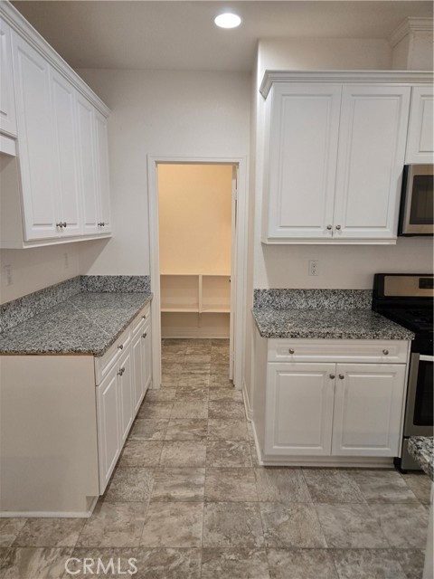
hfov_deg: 58.9
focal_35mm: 23
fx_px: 384
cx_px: 217
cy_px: 290
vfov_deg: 73.9
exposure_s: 1/120
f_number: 1.8
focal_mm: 5.4
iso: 250
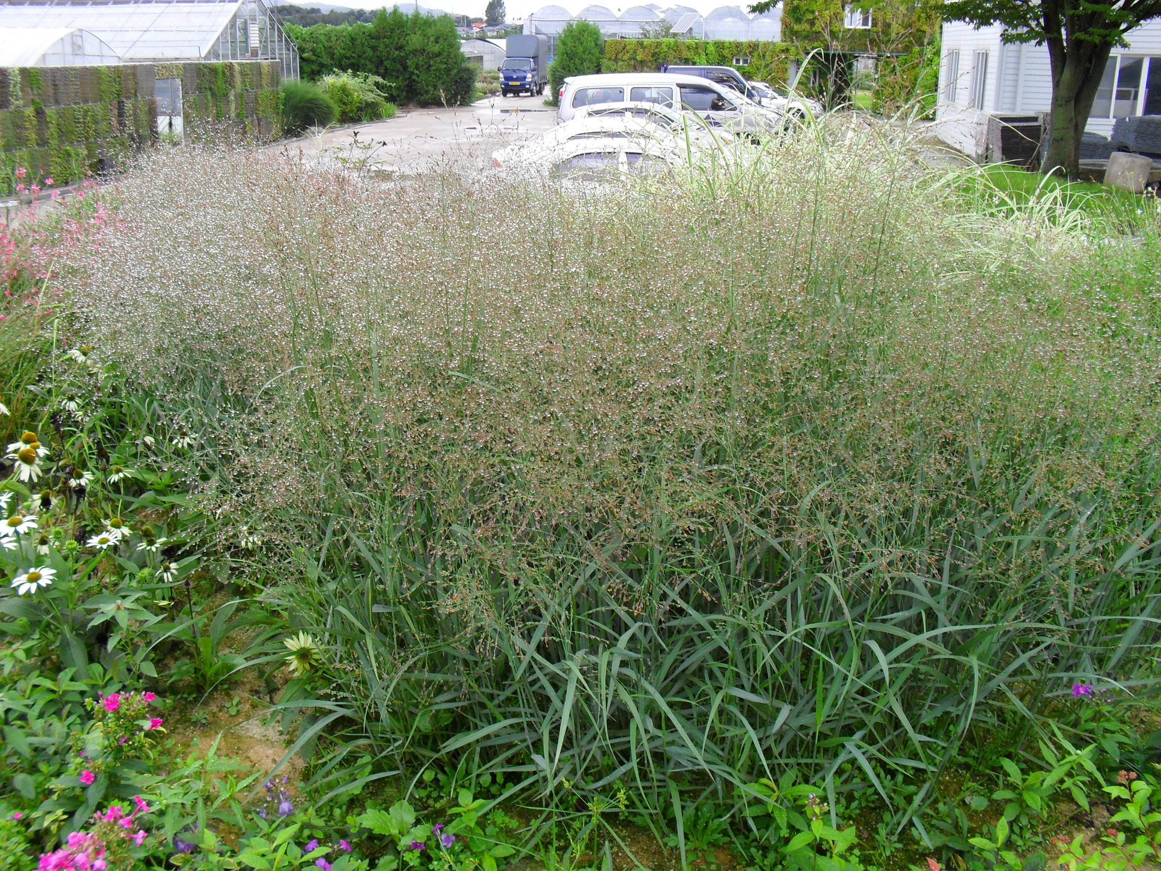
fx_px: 1174
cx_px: 580
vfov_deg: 40.7
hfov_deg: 52.6
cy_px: 436
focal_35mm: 35
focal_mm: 6.3
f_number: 3.2
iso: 100
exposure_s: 1/180
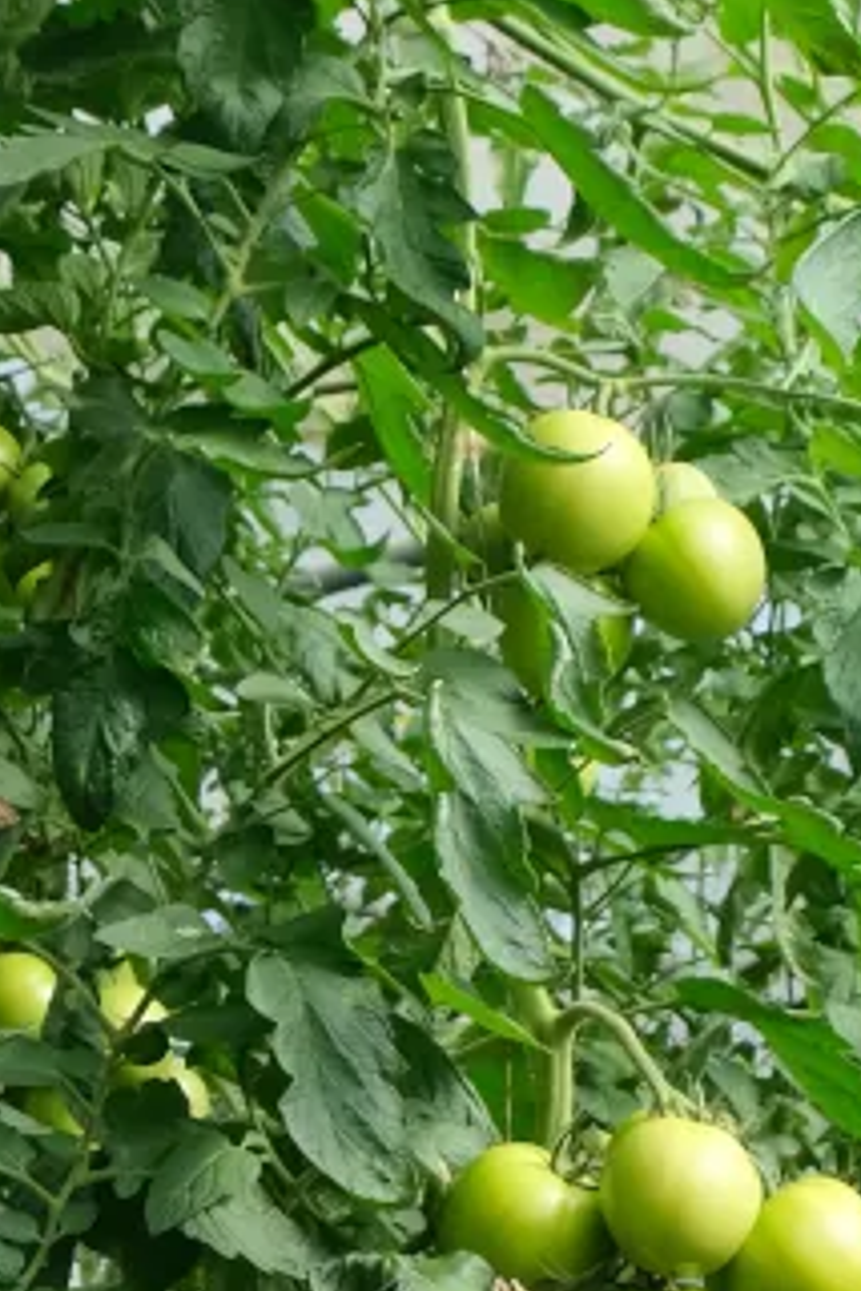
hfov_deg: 10.9
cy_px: 1850
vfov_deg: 15.2
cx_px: 455
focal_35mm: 126
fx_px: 4520
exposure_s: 1/300
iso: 320
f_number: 5.6
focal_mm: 18
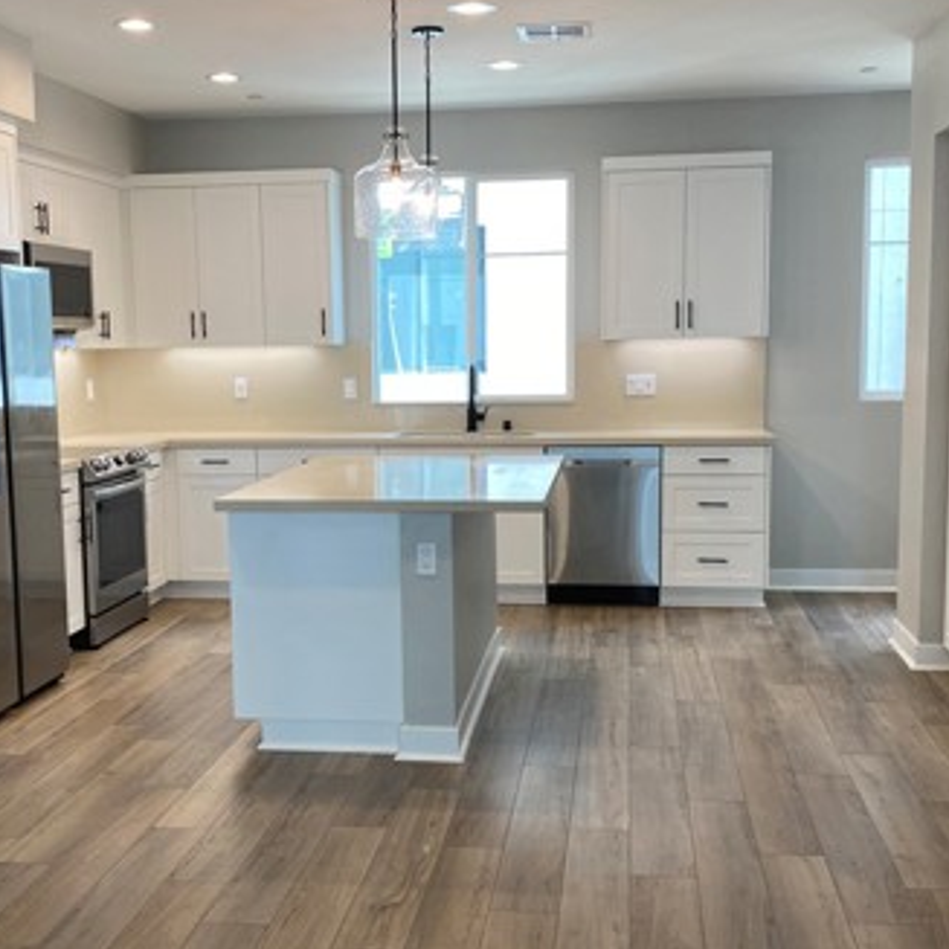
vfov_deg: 37.5
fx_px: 1396
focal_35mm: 45
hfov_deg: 37.5
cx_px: 400
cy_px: 514
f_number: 1.8
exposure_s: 1/120
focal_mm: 4.25
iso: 80
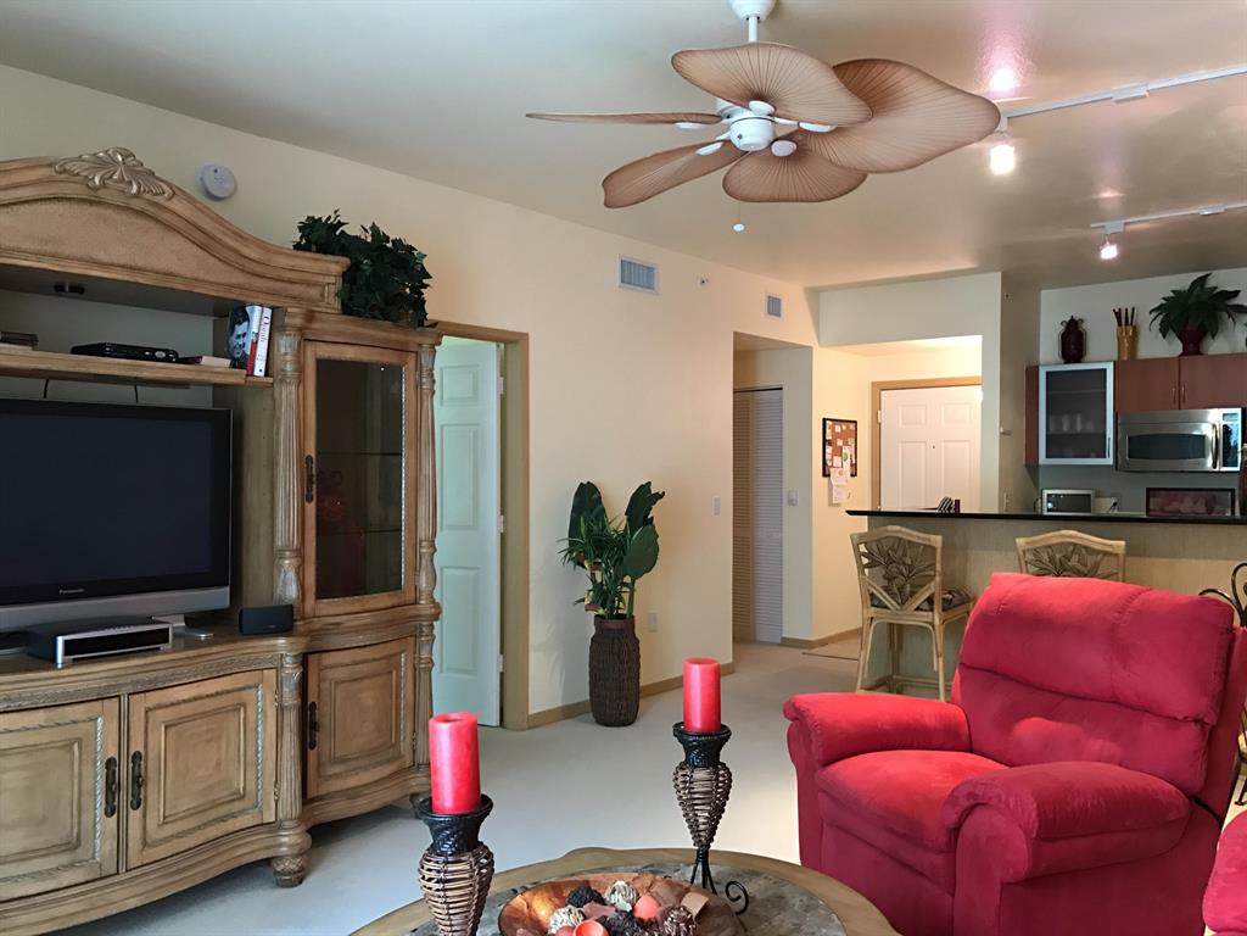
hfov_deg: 63.4
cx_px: 624
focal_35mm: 28
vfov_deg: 49.7
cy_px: 468
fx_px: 1009
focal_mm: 3.99
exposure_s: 1/15
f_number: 1.8
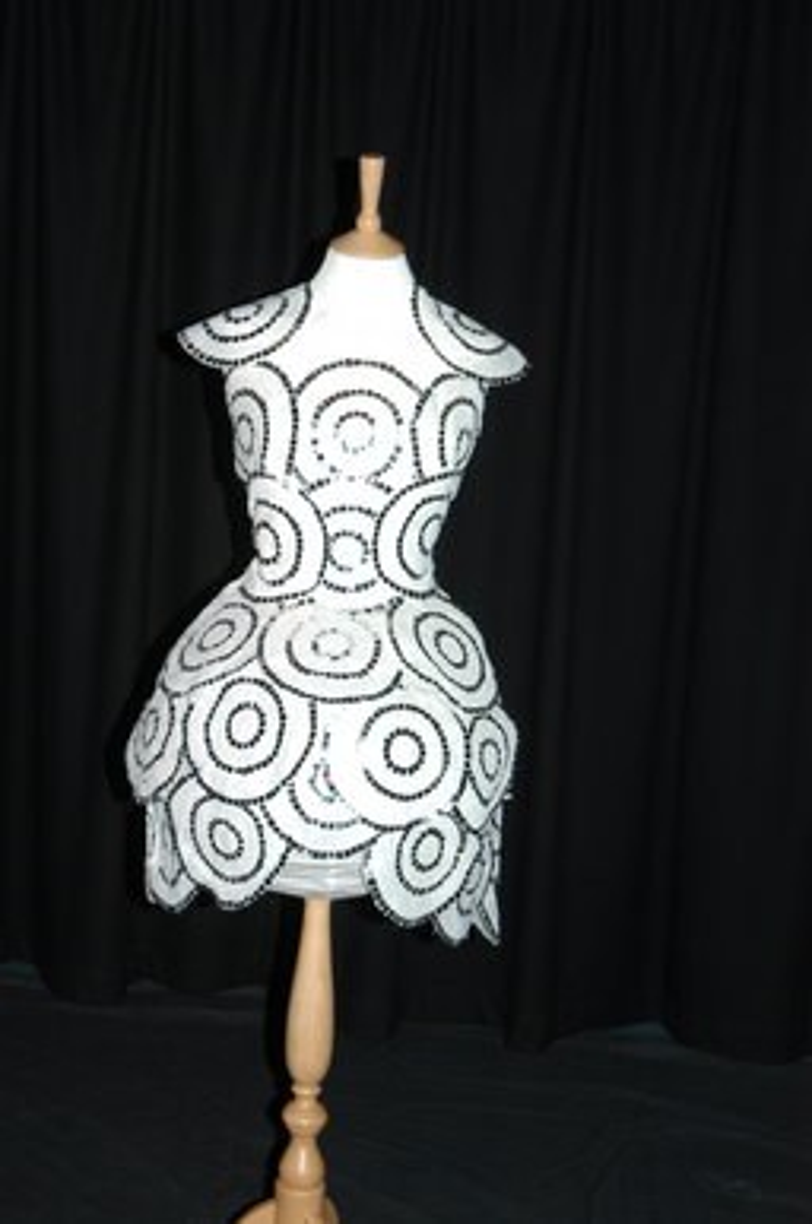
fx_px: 1783
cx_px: 406
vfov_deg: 37.9
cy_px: 612
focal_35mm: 52
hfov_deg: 25.7
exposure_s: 1/60
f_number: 4.2
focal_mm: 35
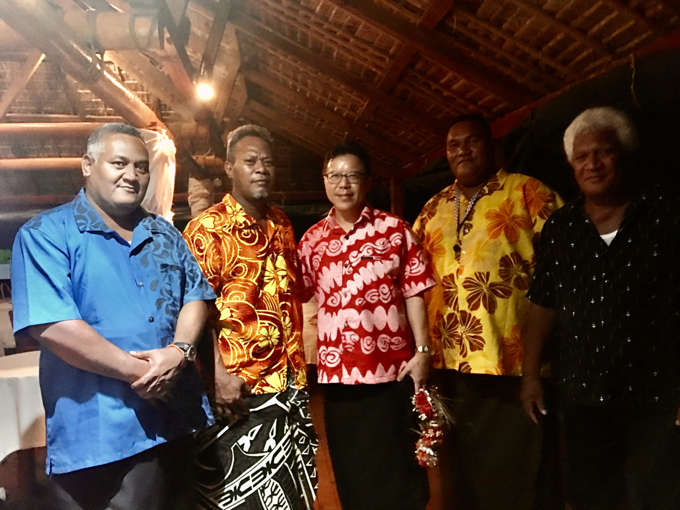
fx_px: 570
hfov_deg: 61.7
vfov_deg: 48.2
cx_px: 340
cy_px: 255
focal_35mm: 29
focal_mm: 4.15
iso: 200
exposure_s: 1/4
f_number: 2.2
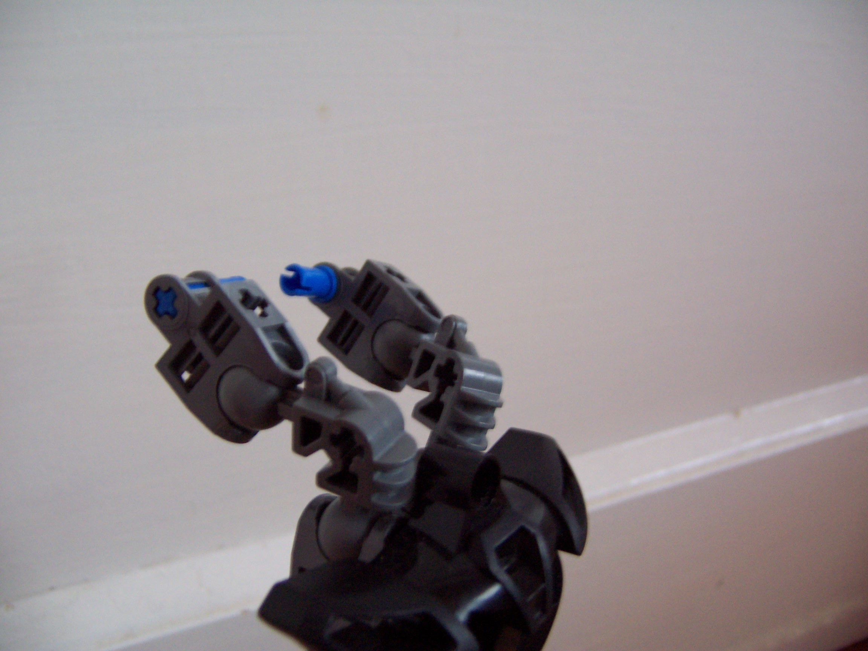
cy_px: 326
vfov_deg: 42.9
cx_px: 434
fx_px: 827
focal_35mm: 33
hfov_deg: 55.4
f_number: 2.8
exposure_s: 1/15
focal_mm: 5.5
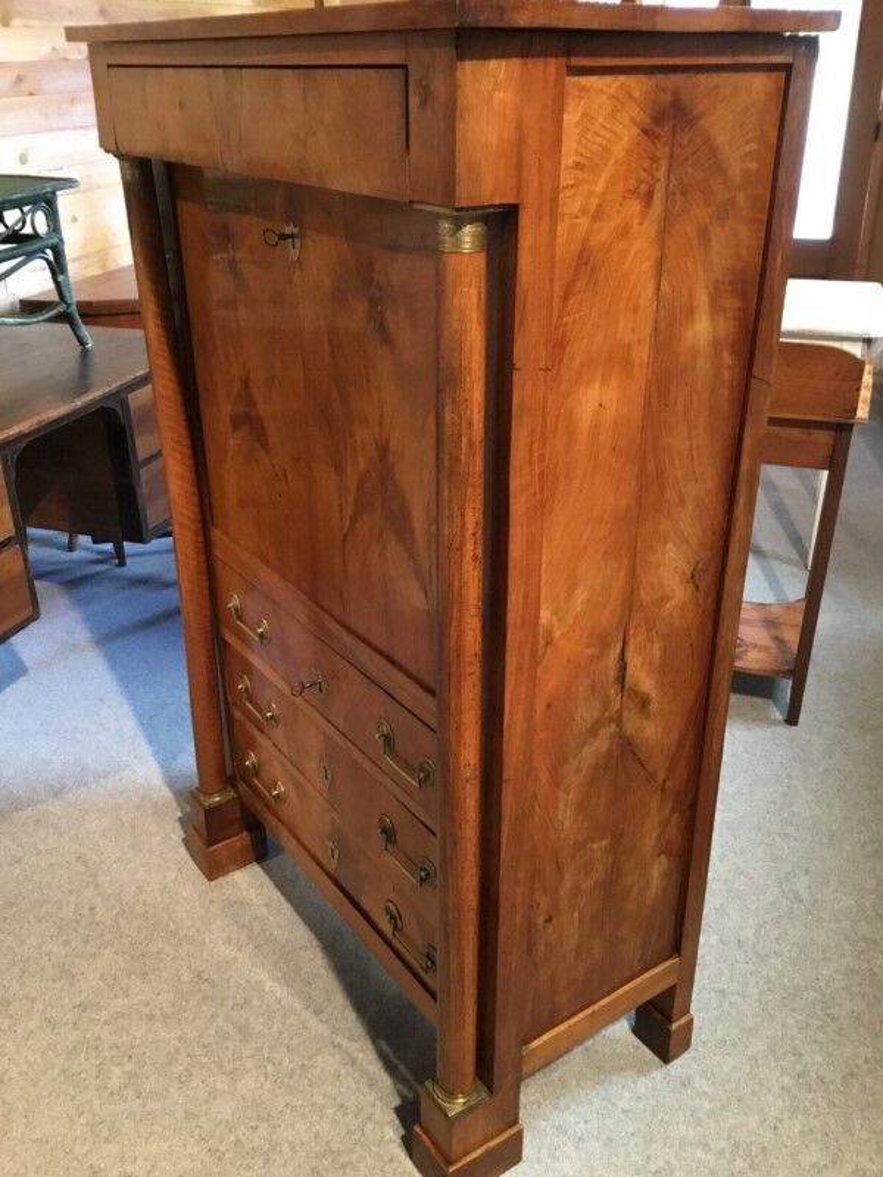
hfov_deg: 45.4
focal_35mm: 31
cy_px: 588
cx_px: 442
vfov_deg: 58.4
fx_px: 1054
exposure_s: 1/25
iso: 200
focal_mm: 3.3
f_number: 2.4
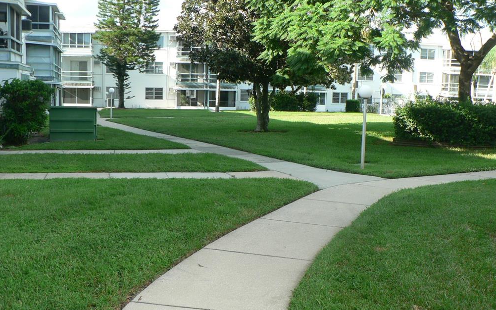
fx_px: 527
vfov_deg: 32.7
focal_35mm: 39
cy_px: 169
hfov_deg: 50.4
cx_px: 244
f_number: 4
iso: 80
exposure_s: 1/125
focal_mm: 6
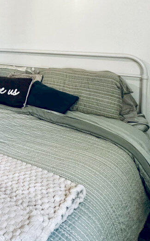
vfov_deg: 48.8
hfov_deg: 26.5
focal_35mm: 38
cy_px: 50
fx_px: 249
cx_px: -62
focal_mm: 2.22
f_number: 2.2
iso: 250
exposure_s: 1/60
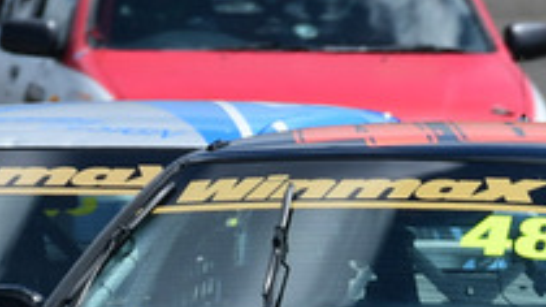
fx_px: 34593
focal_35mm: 2390
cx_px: 255
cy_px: 185
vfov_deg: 0.5
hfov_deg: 0.9
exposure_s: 1/640
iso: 200
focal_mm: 400
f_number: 10
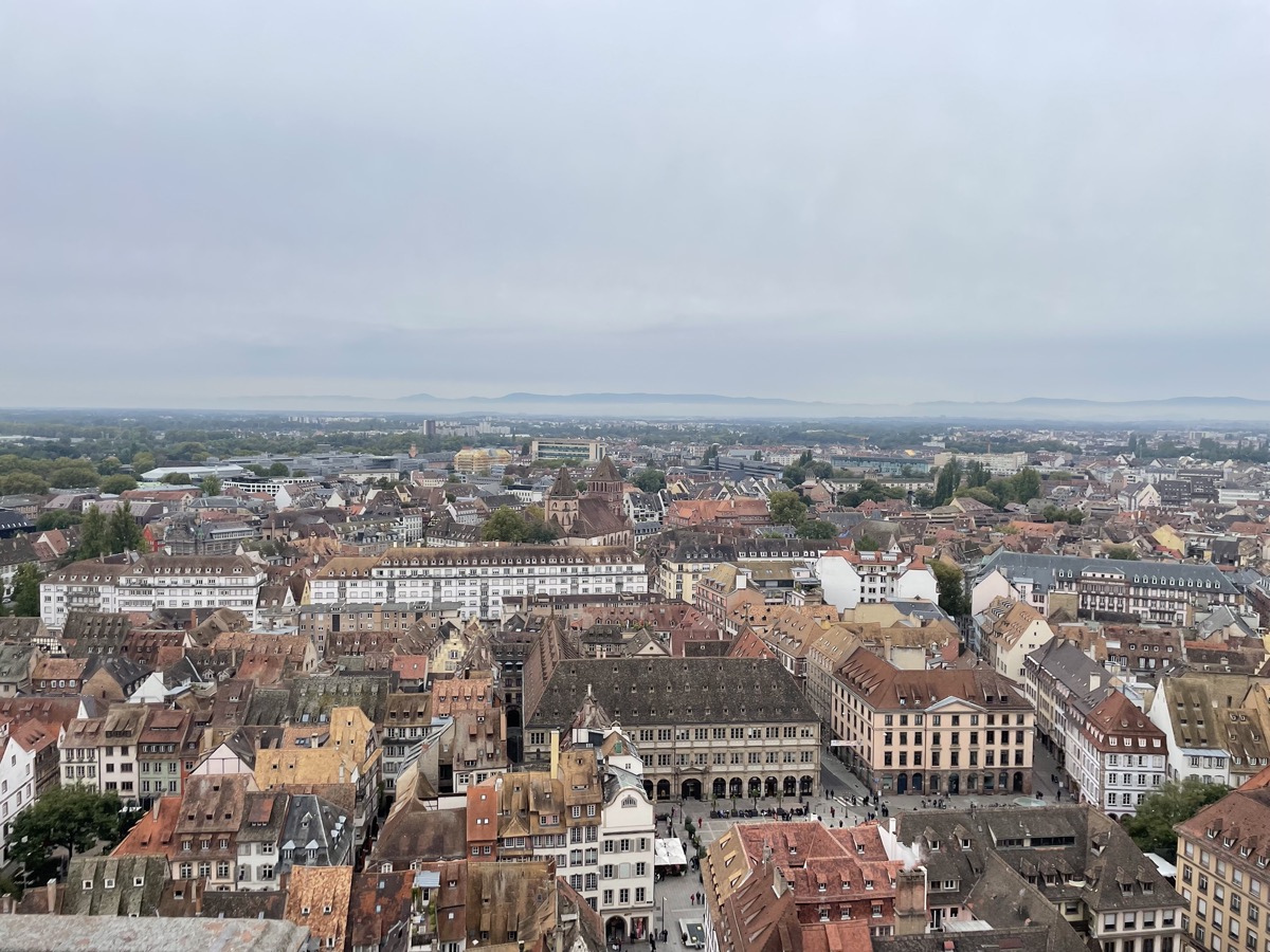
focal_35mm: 26
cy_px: 476
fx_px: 954
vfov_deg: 53.1
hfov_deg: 67.3
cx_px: 635
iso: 32
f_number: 1.6
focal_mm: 4.2
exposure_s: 1/1825
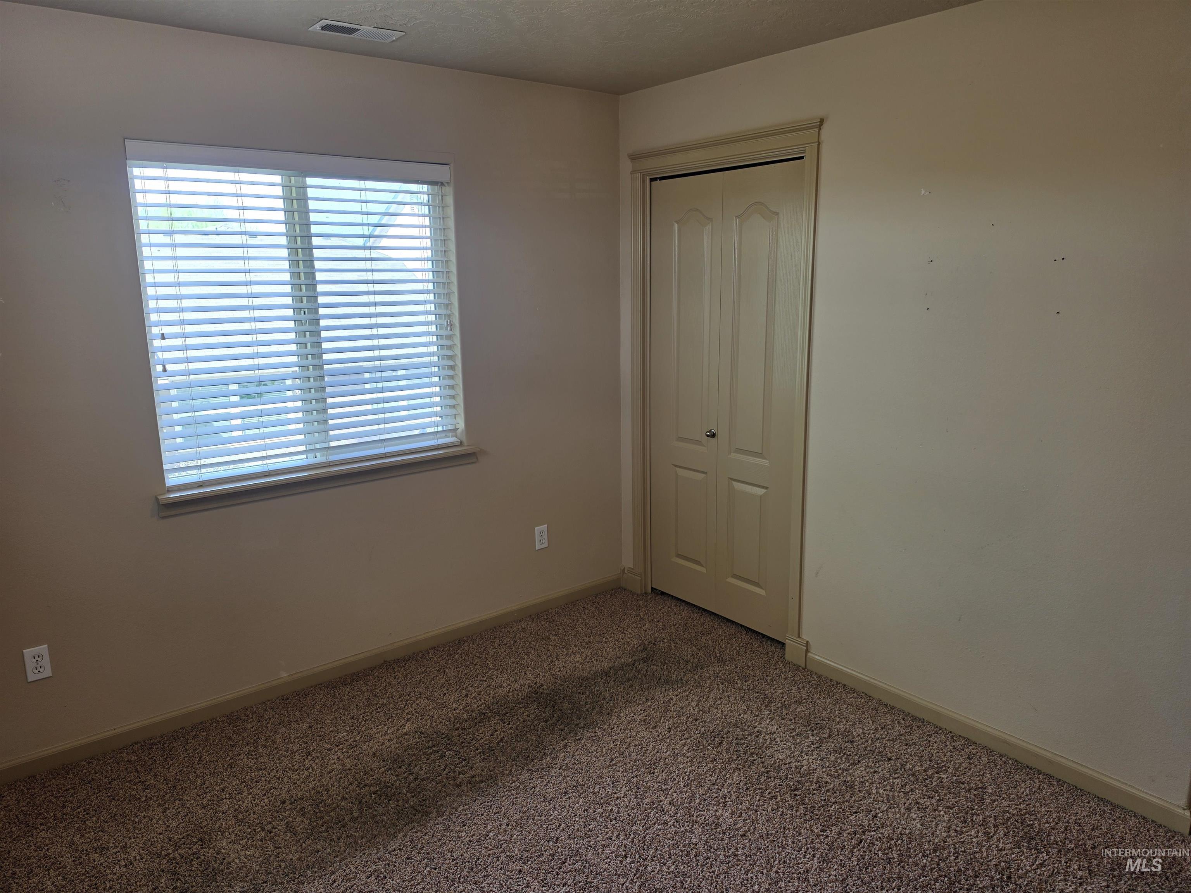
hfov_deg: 73.9
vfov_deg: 58.9
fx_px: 791
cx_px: 596
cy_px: 446
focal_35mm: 23
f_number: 1.4
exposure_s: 1/120
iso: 25
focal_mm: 6.5
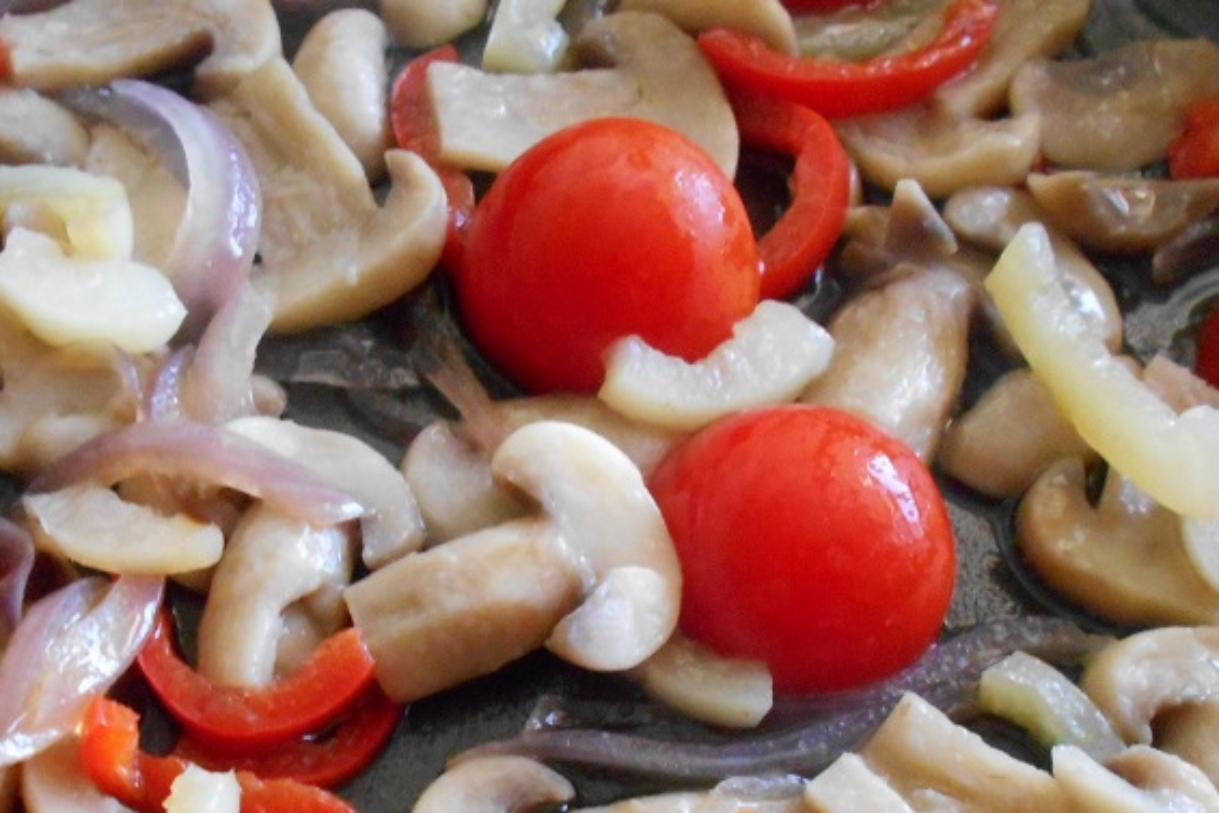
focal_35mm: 49
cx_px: 522
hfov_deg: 40.2
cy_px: 725
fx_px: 1660
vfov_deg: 26.6
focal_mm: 4.6
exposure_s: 1/30
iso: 800
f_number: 3.2
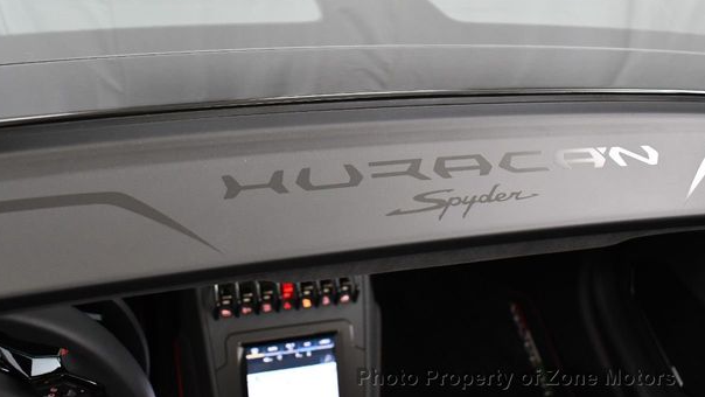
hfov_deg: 50.5
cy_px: 149
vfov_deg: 29.6
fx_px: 748
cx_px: 340
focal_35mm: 40
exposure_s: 1/125
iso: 1800
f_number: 3.5
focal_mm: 18
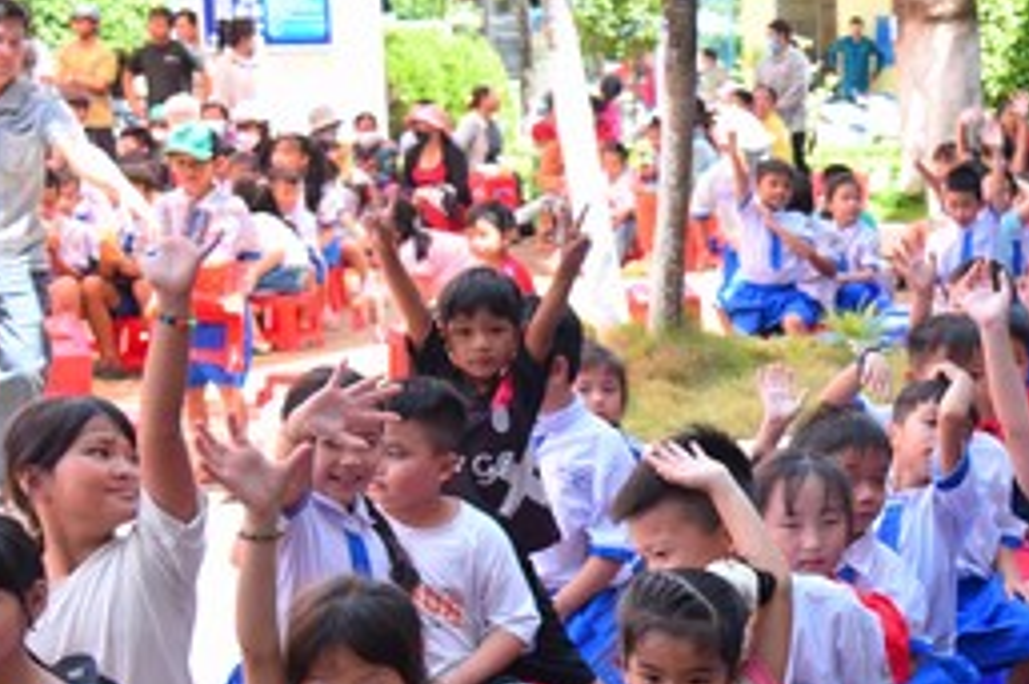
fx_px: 2457
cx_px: 1113
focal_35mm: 86
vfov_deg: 15.9
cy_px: 390
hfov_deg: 22.4
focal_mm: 34
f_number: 4.5
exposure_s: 1/200
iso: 200
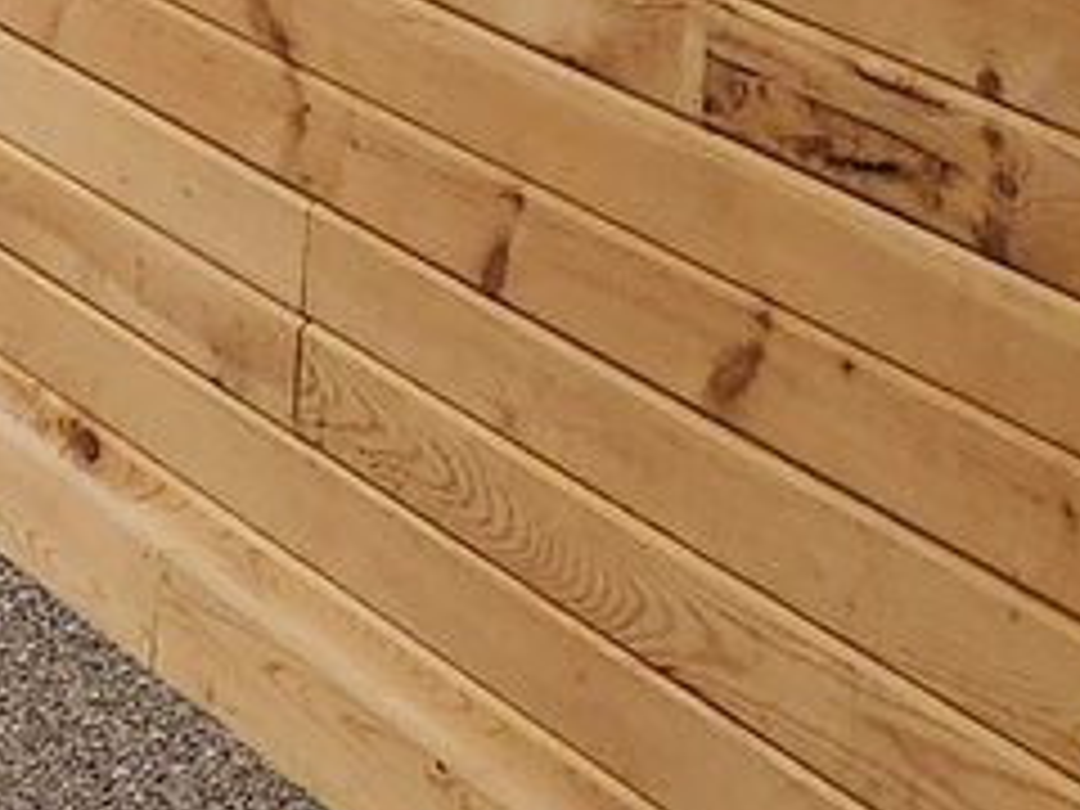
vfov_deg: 9.8
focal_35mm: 145
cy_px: -560
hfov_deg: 10.2
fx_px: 4524
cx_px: -2081
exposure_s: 1/40
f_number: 1.8
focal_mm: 5.54
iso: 640
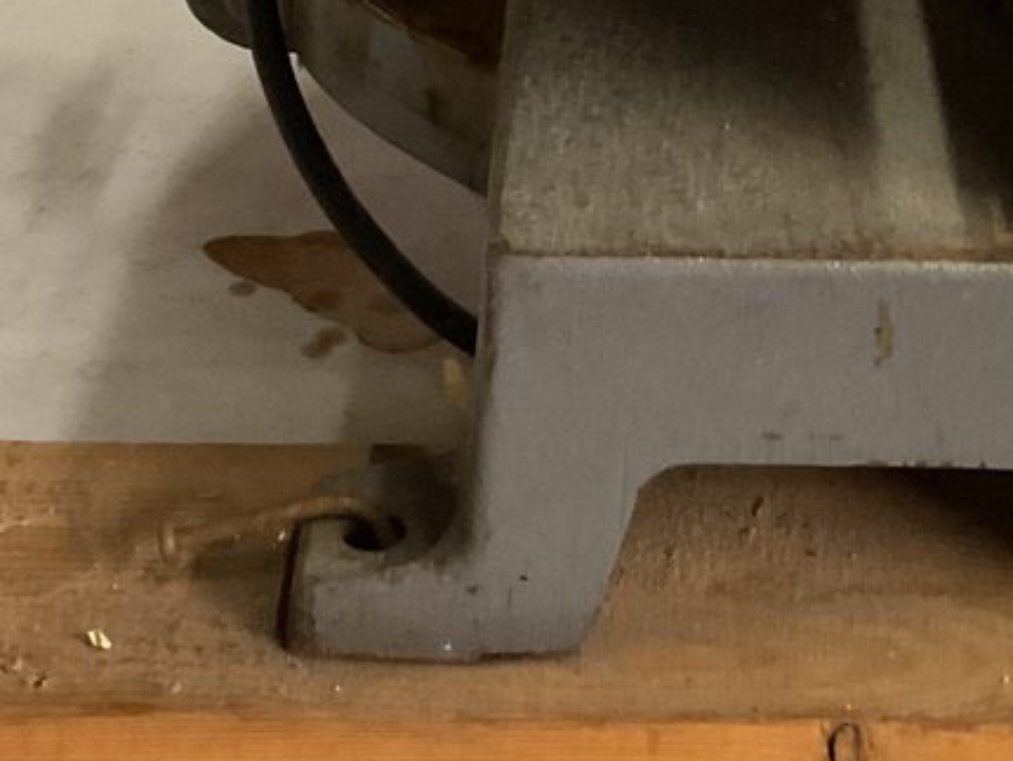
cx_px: 727
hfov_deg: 19.2
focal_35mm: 102
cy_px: -258
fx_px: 2987
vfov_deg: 13.9
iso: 250
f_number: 1.8
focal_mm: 3
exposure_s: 1/40
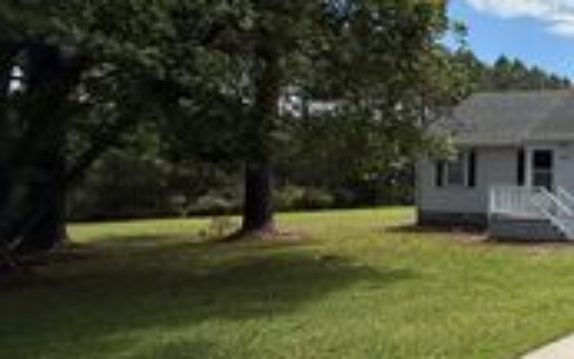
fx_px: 579
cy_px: 165
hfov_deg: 37.6
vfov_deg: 34.4
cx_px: 710
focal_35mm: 37
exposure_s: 1/2976
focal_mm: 2.22
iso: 64
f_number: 2.2
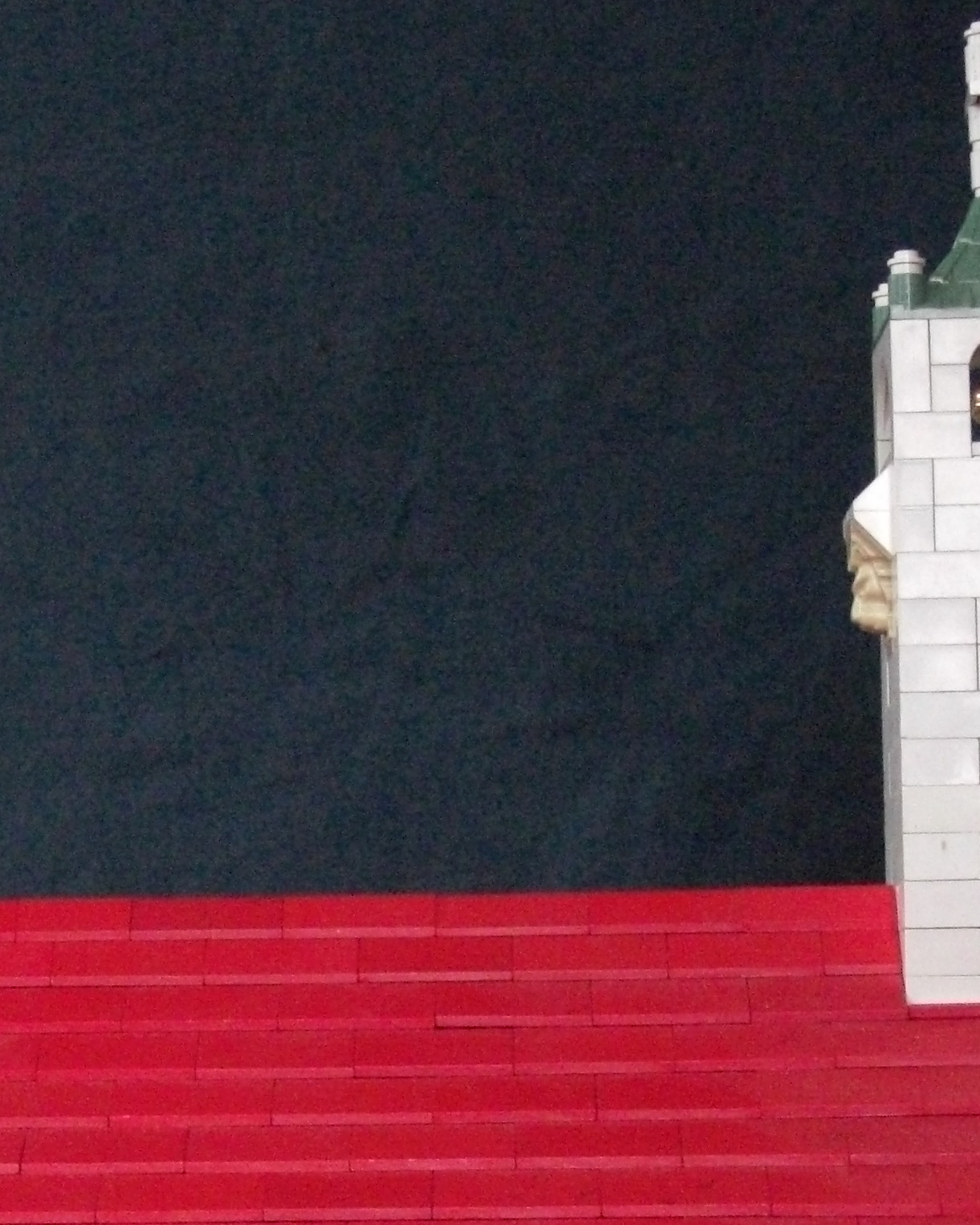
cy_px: 985
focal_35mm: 133
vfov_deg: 14.4
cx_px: 244
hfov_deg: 11.6
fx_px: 4821
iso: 800
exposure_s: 1/60
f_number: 3.6
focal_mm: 11.8
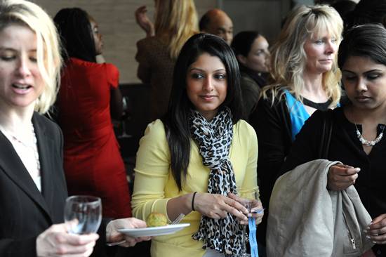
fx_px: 750
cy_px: 128
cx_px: 193
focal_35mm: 70
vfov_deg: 19.4
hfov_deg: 28.9
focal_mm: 70
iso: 2500
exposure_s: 1/125
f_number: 4
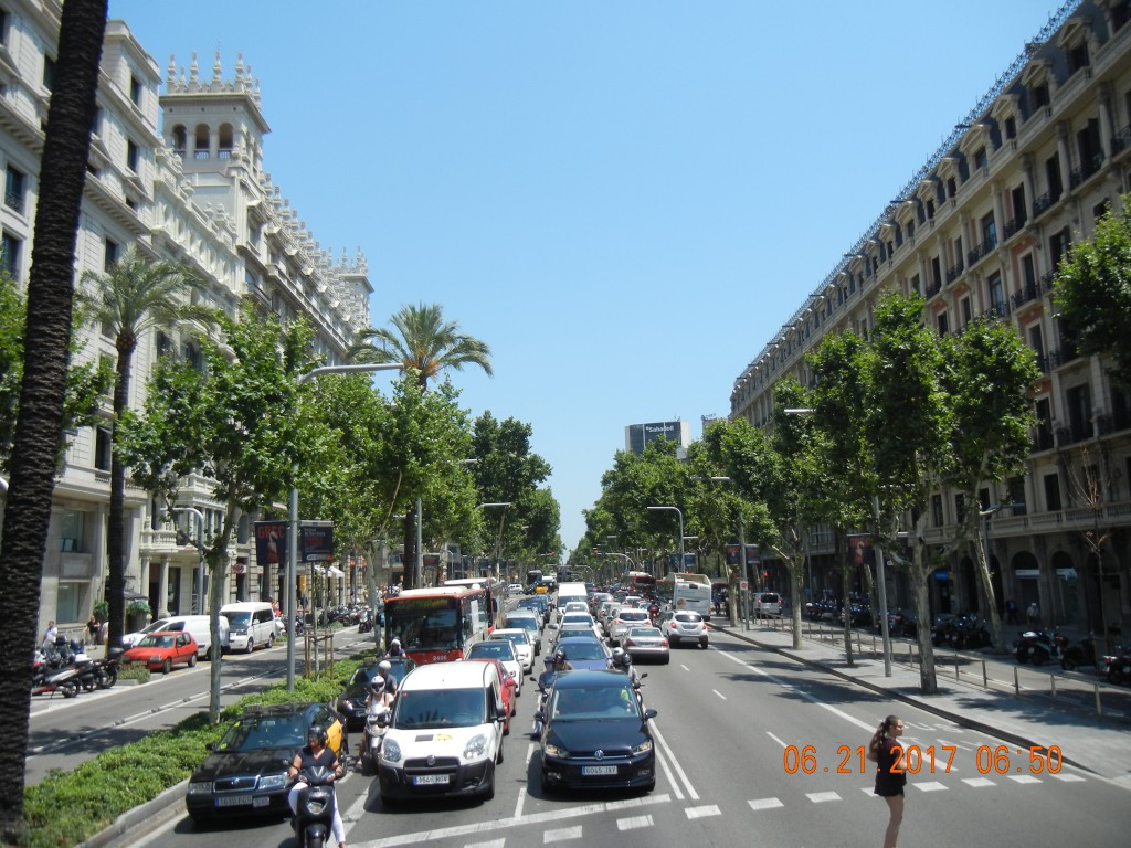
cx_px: 566
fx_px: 980
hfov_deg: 60.0
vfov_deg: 46.8
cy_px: 424
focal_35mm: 30
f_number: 7
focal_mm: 5.4
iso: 160
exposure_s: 1/325
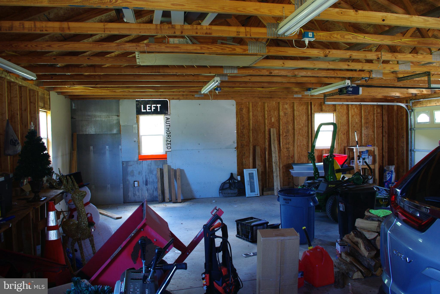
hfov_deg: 67.3
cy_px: 147
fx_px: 330
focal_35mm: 27
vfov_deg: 48.0
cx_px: 220
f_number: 6.7
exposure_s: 1/1.43
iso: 200
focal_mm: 18
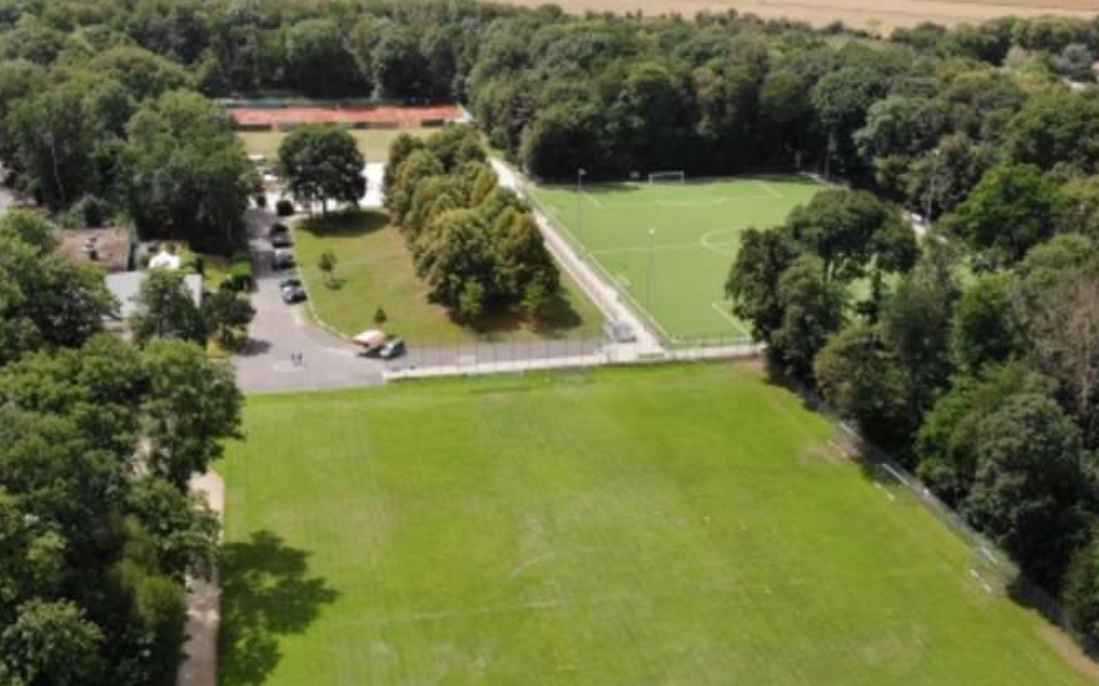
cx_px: 489
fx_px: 1168
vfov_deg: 32.7
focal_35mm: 39
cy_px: 385
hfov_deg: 50.3
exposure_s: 1/709
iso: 105
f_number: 2.8
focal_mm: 4.5
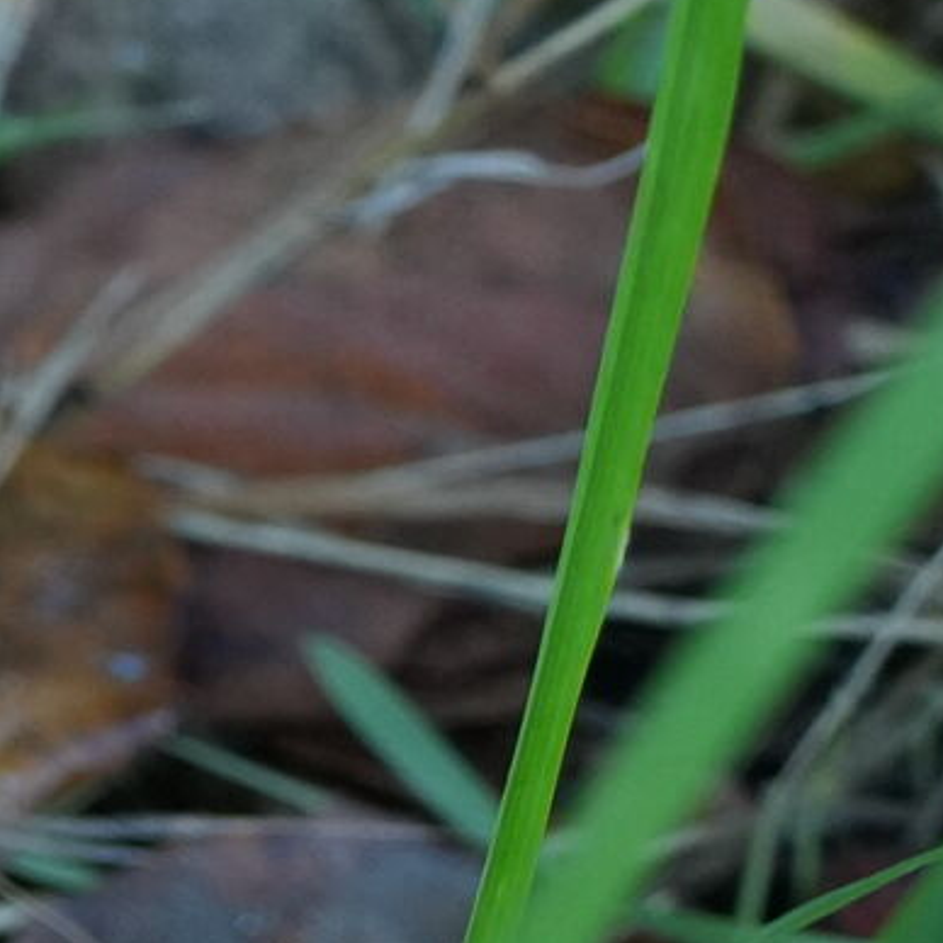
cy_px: 1325
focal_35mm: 293
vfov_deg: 5.9
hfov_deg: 4.7
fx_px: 9030
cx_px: -4205
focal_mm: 31
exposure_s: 1/160
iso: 640
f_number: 4
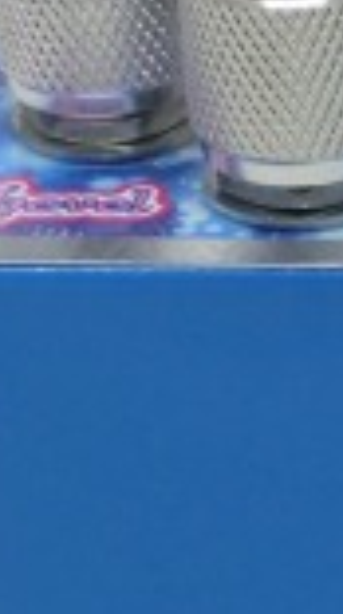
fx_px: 4378
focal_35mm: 269
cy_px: 248
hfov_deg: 4.4
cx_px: 785
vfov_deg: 8.0
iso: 160
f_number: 5
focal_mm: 10.7
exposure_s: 1/125
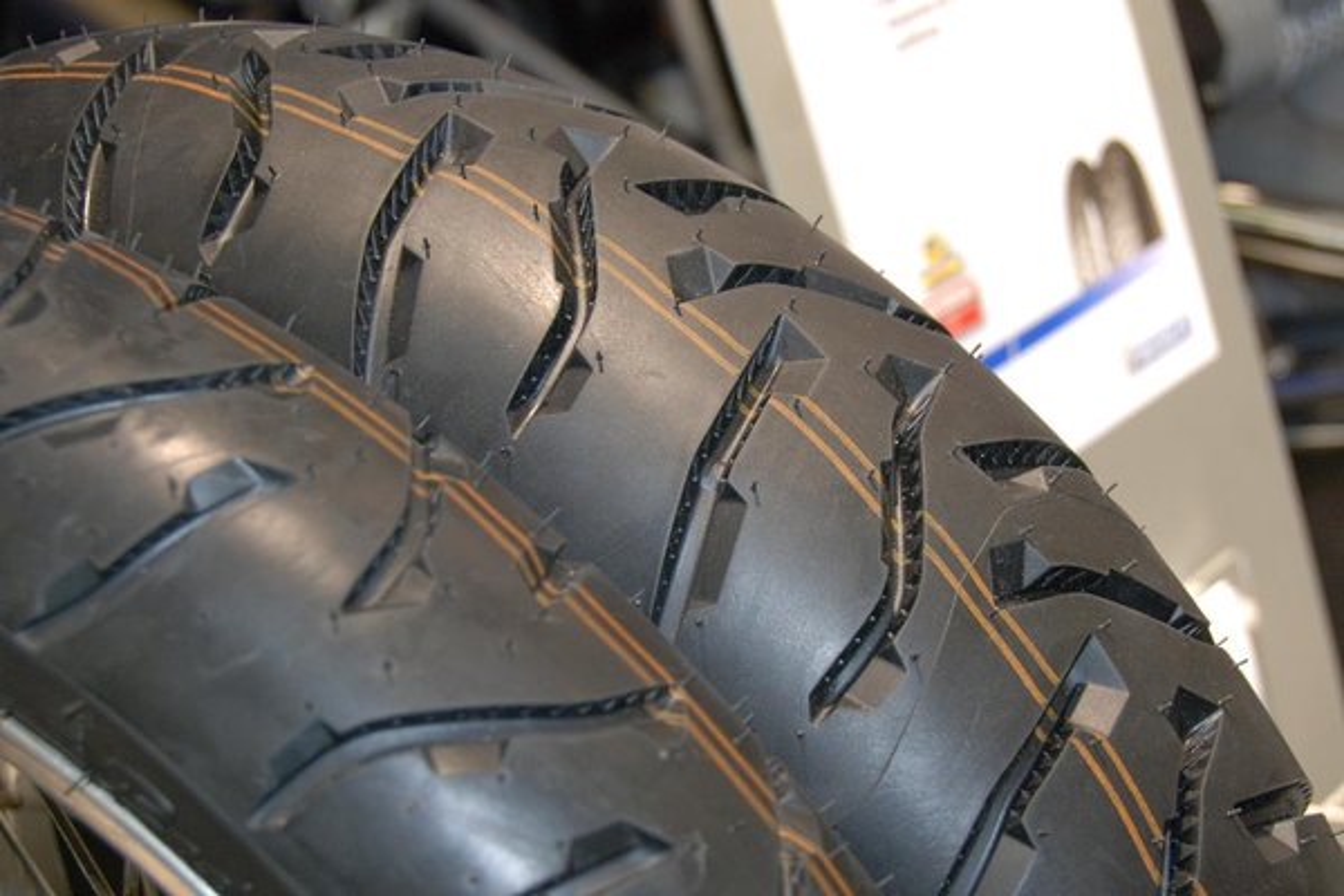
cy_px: 448
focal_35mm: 57
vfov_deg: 23.8
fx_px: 2128
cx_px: 672
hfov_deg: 35.1
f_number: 4.5
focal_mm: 38
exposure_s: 1/60
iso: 400
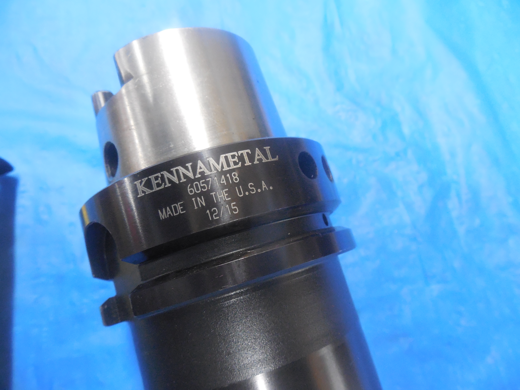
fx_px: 376
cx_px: 260
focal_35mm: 25
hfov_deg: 69.4
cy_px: 195
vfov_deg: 54.9
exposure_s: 1/20
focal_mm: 4.5
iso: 800
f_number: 3.3
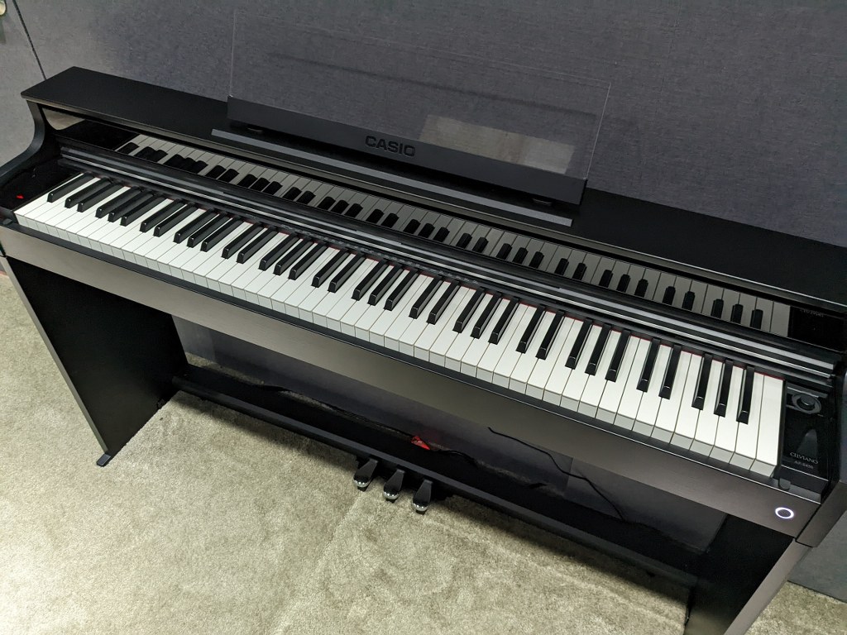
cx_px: 424
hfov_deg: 65.3
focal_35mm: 27
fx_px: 661
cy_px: 318
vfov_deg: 51.4
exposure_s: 1/120
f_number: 1.73
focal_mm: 4.38
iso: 568
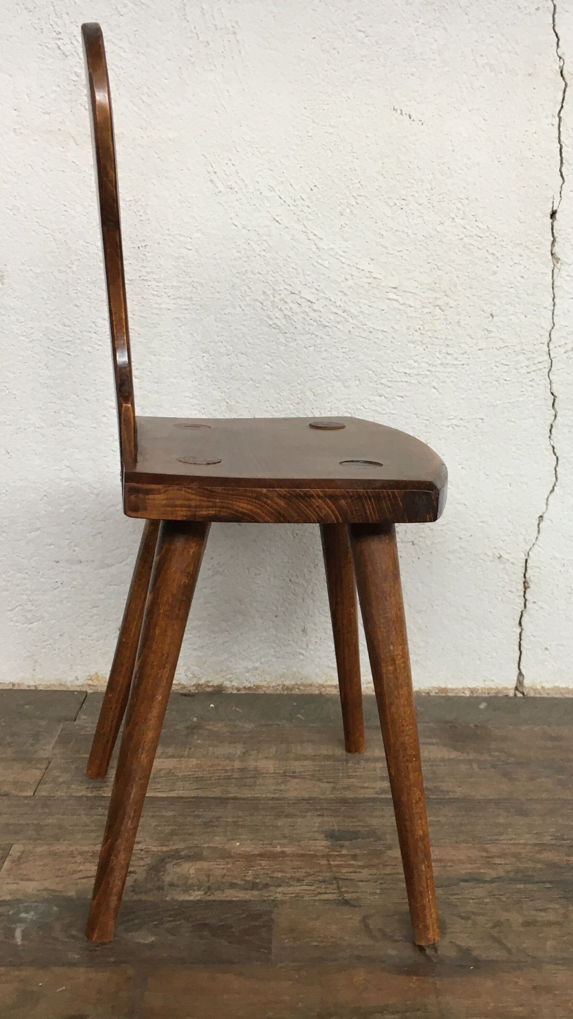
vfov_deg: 47.4
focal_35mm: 43
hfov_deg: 27.4
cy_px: 505
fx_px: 1162
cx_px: 404
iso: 80
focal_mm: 4.15
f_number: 2.2
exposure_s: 1/33
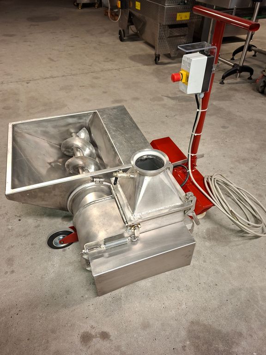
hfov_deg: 58.9
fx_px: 236
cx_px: 133
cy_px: 178
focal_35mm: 23
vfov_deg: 73.9
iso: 250
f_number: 1.8
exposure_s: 1/33
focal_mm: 5.54
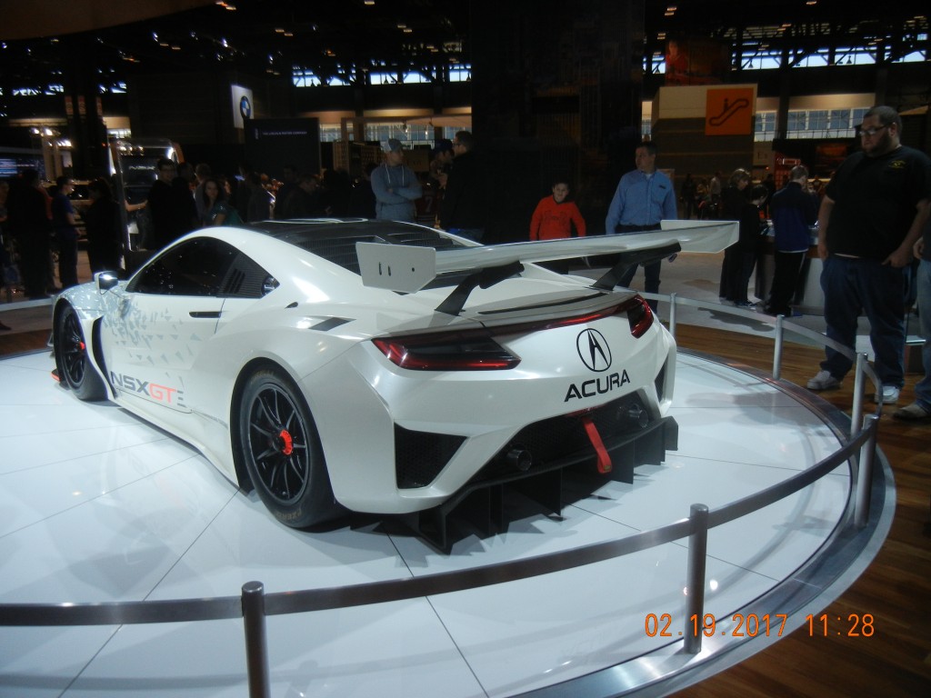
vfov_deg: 46.8
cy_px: 349
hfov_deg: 60.0
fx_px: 807
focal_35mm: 30
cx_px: 466
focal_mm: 5.4
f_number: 3.5
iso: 298
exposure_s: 1/250
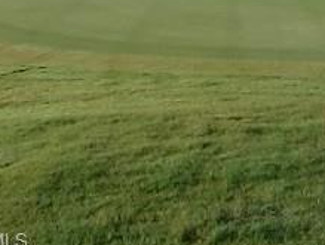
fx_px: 658
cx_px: 275
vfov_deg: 20.3
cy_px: -12
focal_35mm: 70
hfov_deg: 27.0
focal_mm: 2.03
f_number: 2.4
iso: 64
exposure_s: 1/923
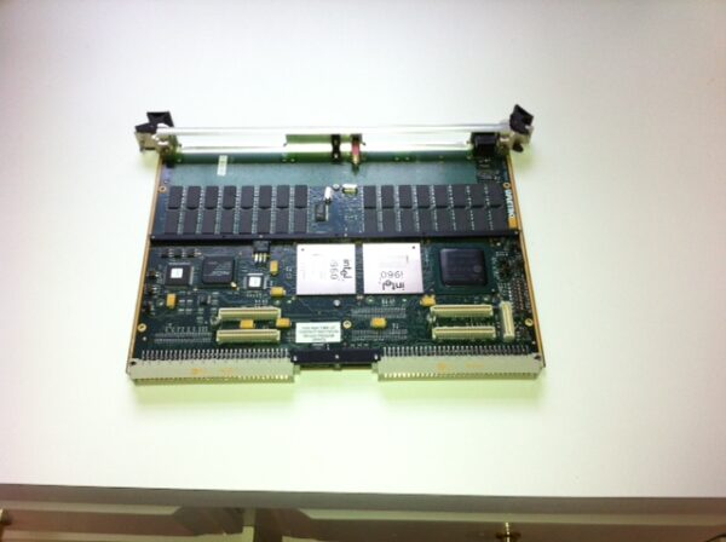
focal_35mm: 35
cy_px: 271
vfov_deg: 40.6
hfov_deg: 52.7
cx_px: 363
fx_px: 733
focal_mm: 3.85
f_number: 2.8
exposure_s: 1/40
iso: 100
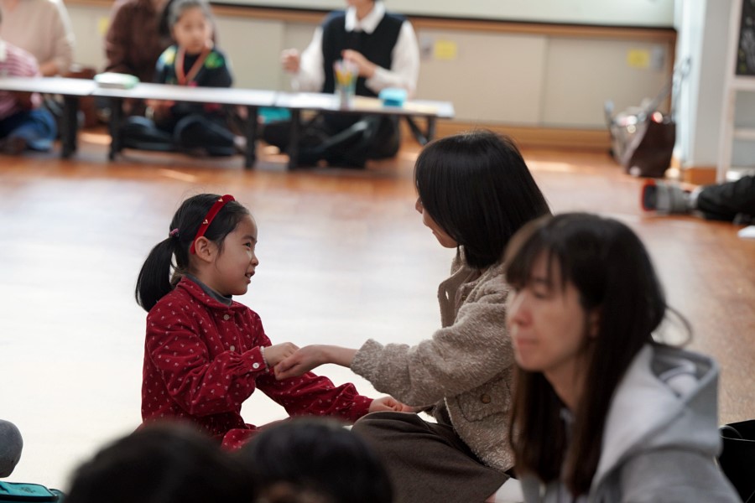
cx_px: 378
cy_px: 252
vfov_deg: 10.2
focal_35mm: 134
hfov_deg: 15.3
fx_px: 2810
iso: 800
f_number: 4
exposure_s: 1/160
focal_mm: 134
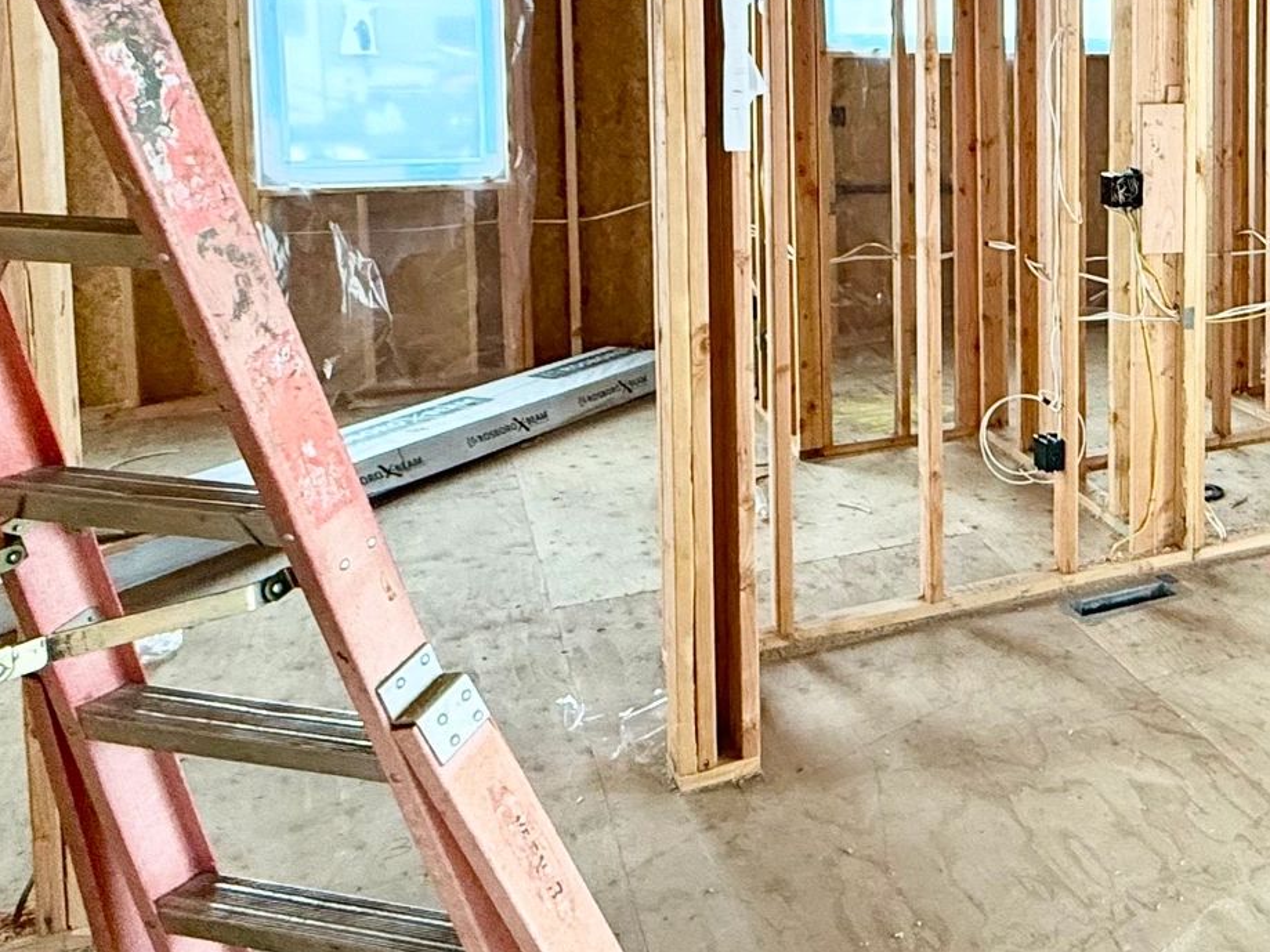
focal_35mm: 39
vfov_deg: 35.3
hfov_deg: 41.2
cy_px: 158
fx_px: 1431
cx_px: 1293
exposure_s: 1/60
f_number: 2.2
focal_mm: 2.22
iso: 400
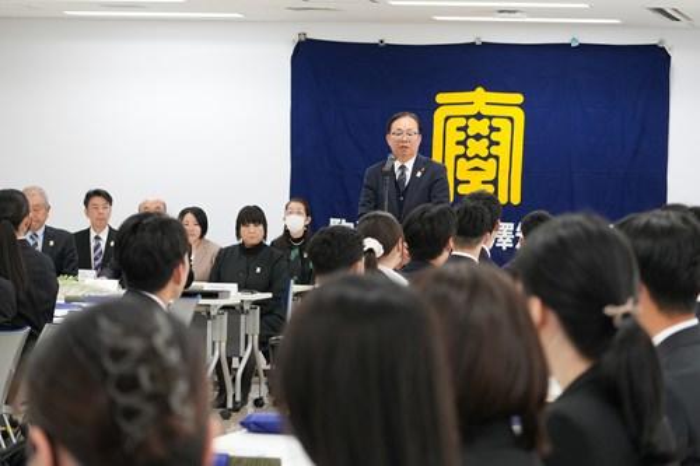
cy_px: 233
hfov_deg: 19.5
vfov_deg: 13.0
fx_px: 2041
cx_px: 350
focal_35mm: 105
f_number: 4.5
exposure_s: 1/125
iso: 1250
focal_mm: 70
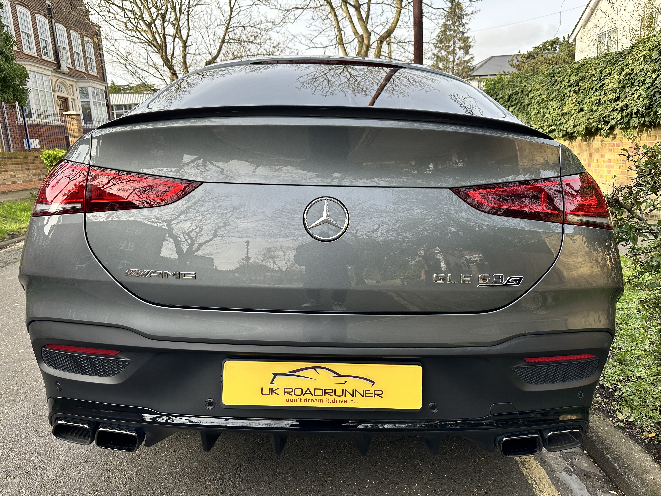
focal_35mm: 24
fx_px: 458
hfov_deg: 71.6
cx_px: 330
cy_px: 248
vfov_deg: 56.8
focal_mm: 6.86
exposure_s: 1/724
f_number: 1.78
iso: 80
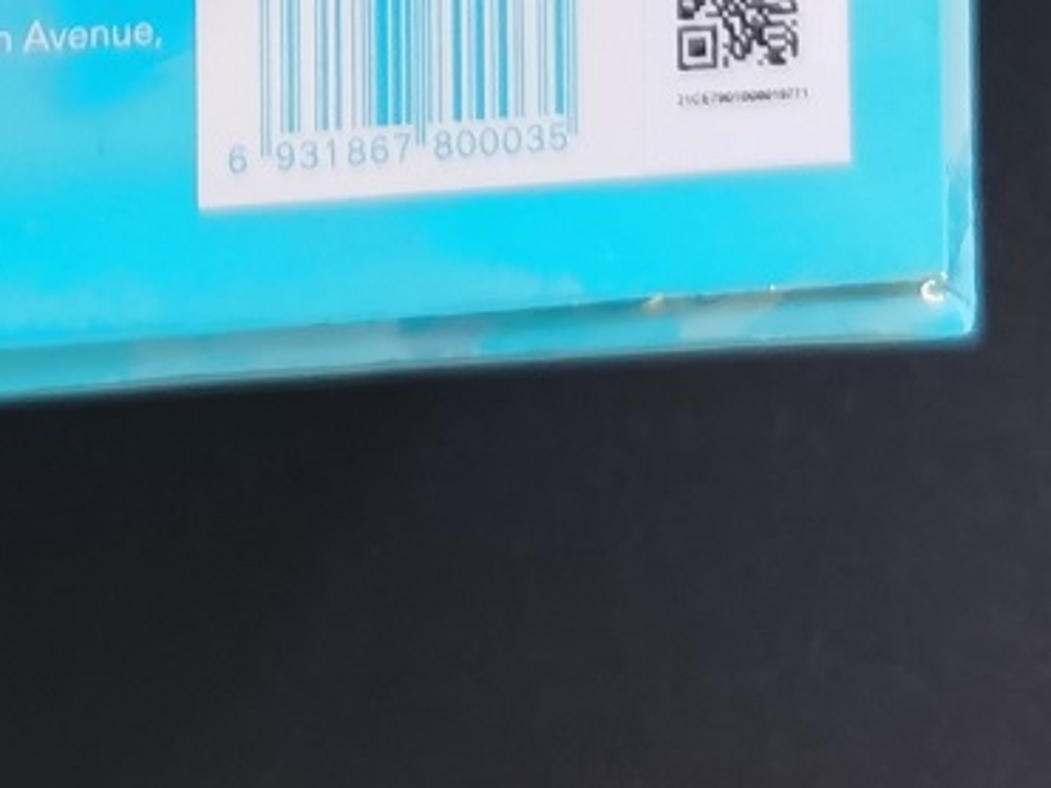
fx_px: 3642
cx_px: 8
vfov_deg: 11.0
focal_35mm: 120
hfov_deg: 16.1
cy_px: -884
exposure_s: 1/33.3
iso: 400
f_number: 1.6
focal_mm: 5.56
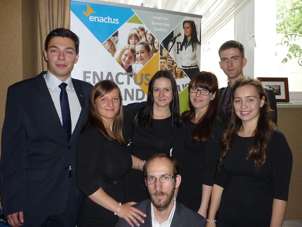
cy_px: 114
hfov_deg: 55.4
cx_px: 151
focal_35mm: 33
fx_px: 288
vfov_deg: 42.9
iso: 160
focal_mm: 5.5
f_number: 2.8
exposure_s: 1/30
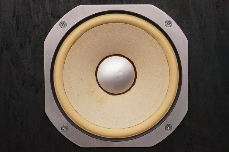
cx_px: 114
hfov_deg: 27.0
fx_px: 476
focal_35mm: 75
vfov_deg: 18.1
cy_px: 76
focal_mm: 50
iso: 3200
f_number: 14
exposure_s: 1/80
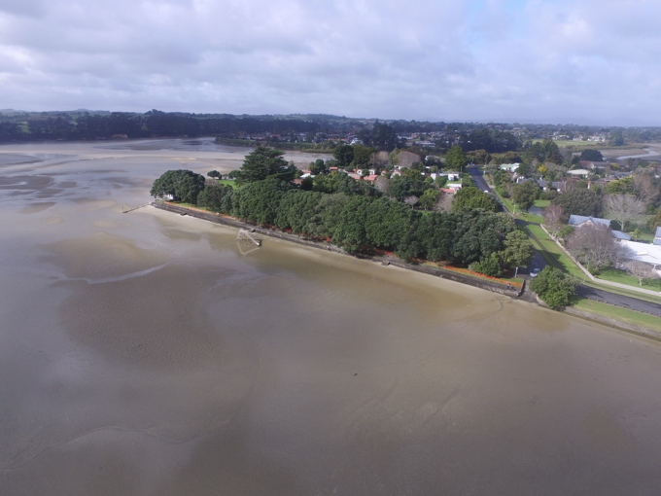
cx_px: 330
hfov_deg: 81.7
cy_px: 248
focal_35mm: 20
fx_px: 382
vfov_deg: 66.0
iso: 100
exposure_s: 1/716
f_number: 2.8
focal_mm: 3.61
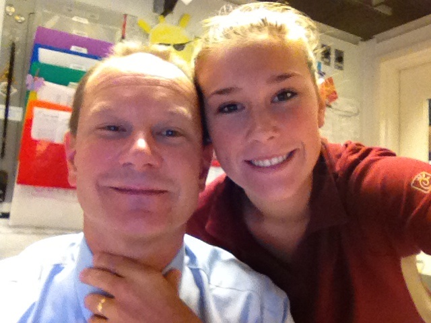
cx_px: 216
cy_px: 162
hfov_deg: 52.6
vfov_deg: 40.7
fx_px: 436
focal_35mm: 35
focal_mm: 1.85
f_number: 2.4
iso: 1000
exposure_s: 1/30
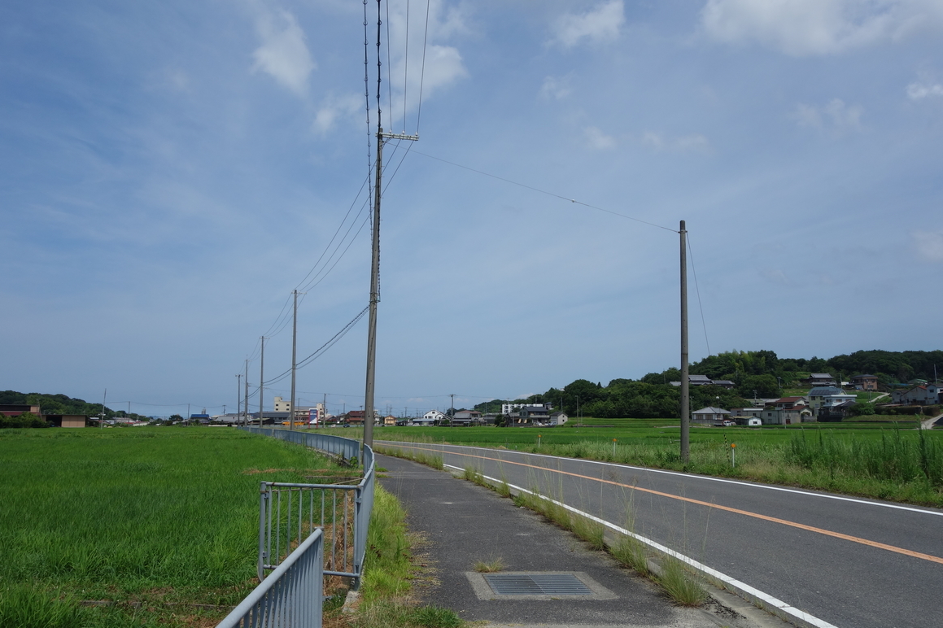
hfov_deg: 63.7
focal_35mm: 29
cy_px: 310
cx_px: 465
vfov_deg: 44.9
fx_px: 759
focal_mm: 10.4
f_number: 7.1
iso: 125
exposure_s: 1/640
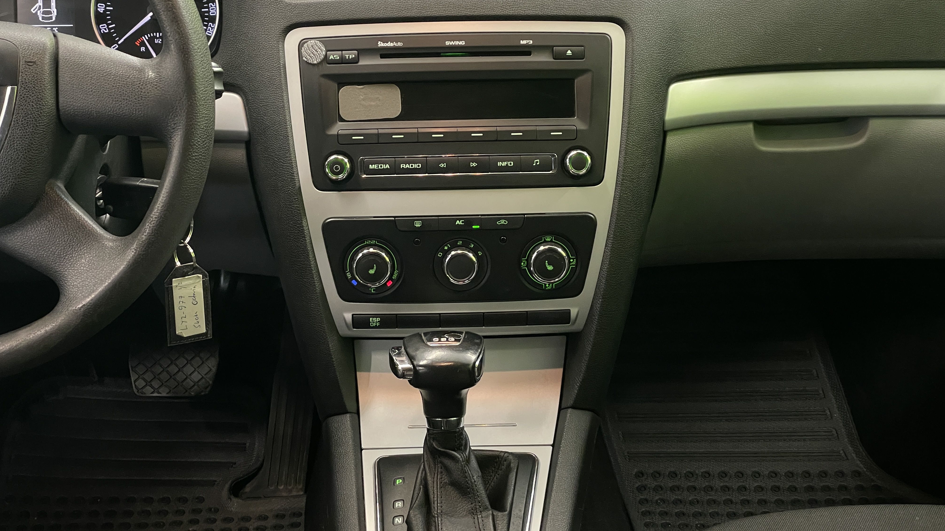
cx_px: 475
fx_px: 1428
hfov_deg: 36.6
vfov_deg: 21.1
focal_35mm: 57
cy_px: 211
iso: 400
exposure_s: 1/50
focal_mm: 6
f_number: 2
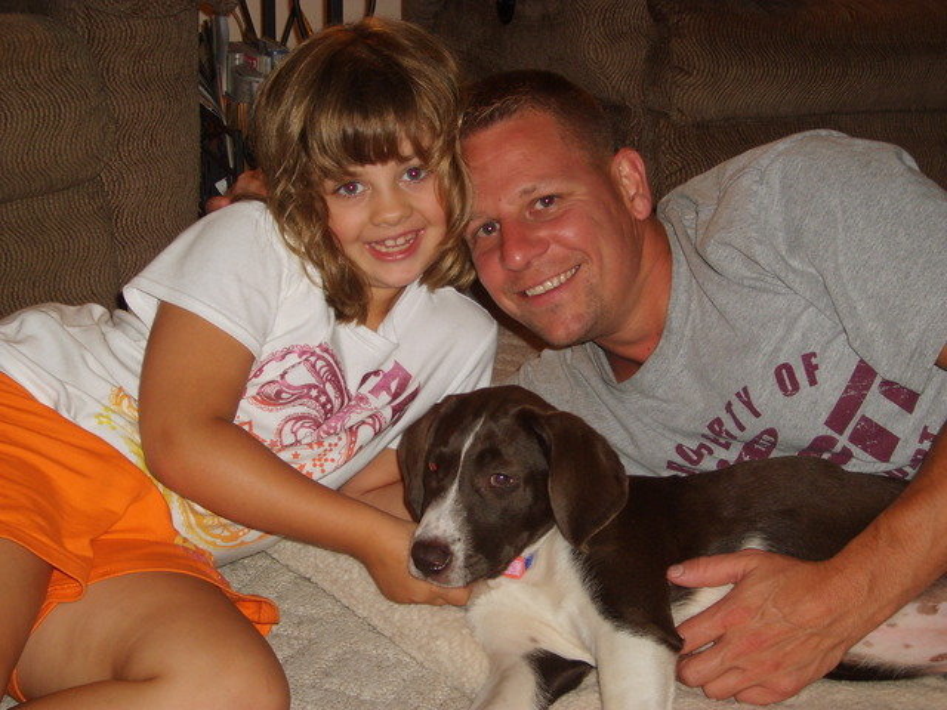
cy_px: 355
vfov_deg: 28.0
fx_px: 1423
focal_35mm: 52
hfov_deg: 36.8
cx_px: 474
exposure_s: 1/45
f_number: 3.3
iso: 100
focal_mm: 8.7
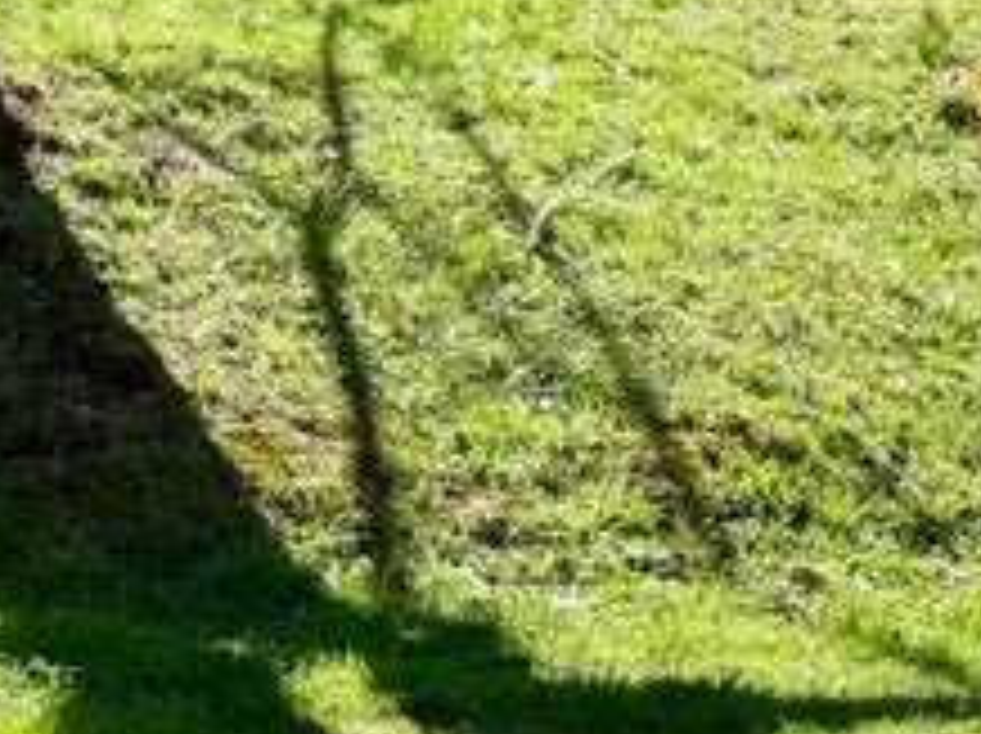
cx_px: 893
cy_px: 950
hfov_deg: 20.4
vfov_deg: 15.0
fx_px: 2661
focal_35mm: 94
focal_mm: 6.76
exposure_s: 1/1522
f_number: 1.78
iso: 80
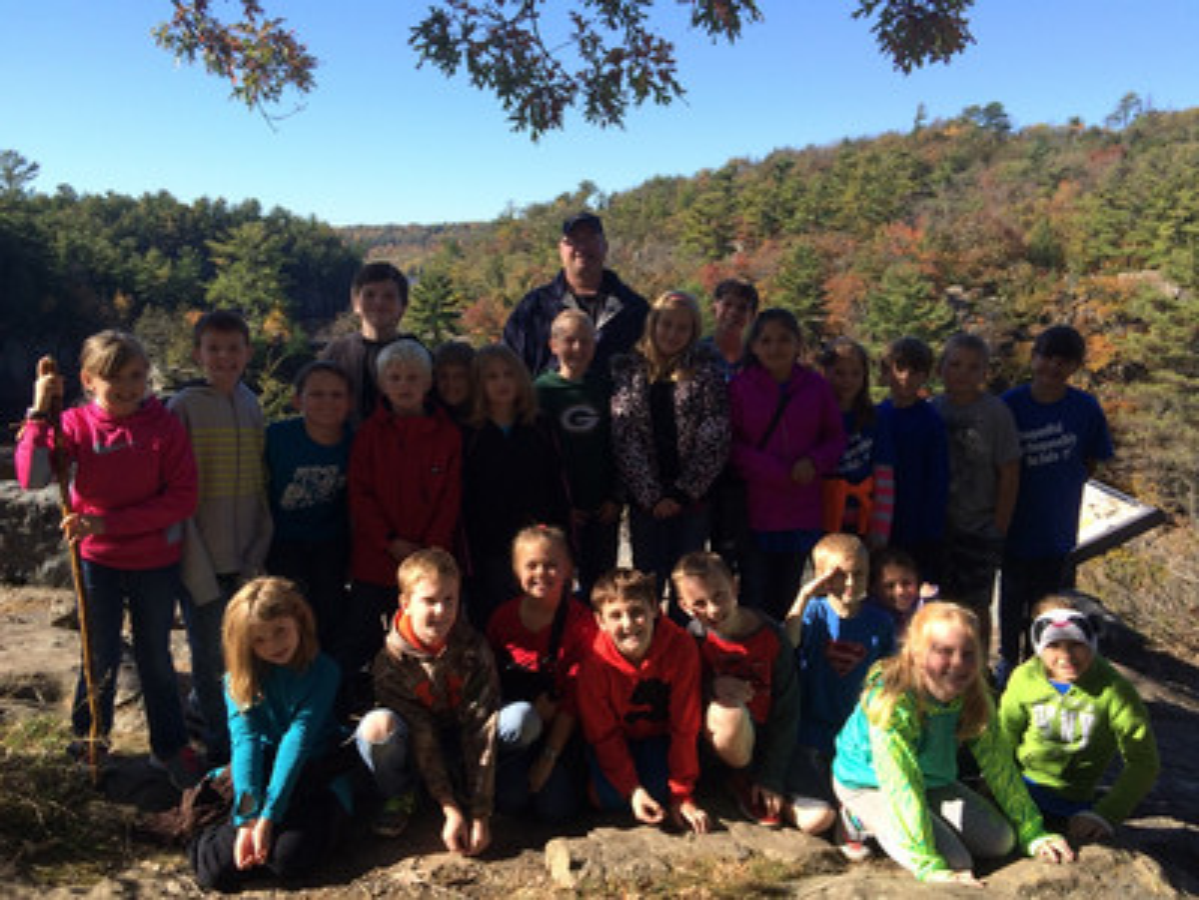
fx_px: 1004
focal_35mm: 29
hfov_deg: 61.7
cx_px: 600
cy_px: 450
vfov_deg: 48.2
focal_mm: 4.15
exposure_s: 1/977
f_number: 2.2
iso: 32
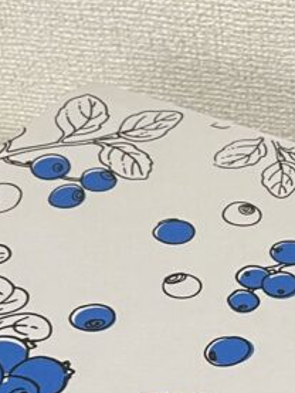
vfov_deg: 19.5
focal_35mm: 96
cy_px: 447
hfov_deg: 15.0
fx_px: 1090
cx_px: 330
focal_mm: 4.2
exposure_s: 1/60
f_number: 1.6
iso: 160
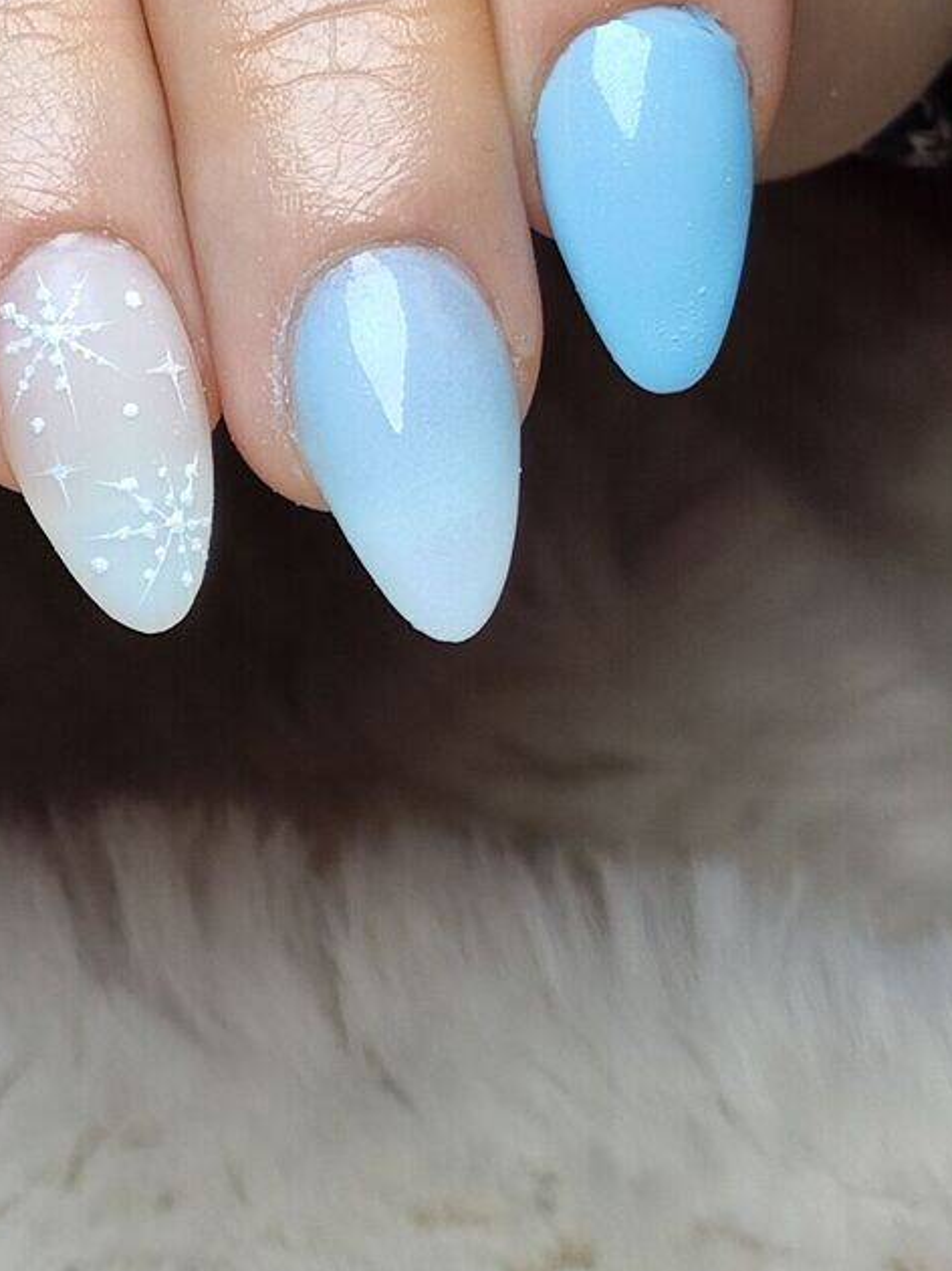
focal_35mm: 61
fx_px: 2238
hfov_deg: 22.0
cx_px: -232
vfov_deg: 31.1
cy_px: 303
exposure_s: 1/319
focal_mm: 5.59
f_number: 1.88
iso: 50
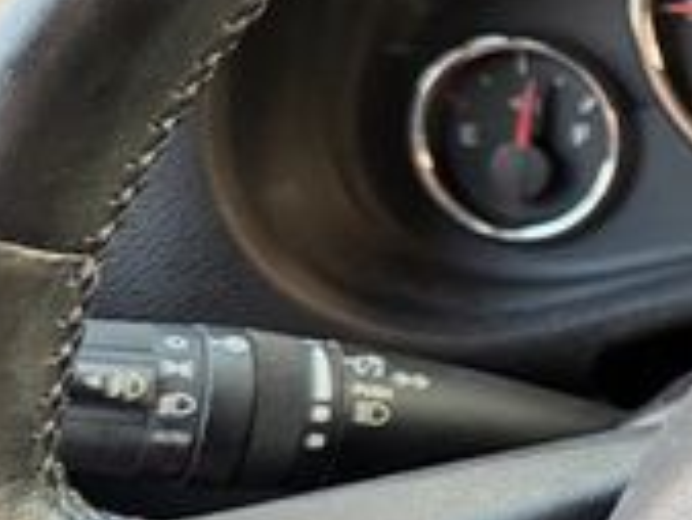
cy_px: 299
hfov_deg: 18.8
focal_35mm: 91
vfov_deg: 16.2
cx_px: 1065
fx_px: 1820
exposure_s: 1/60
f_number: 1.78
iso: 500
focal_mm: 6.76
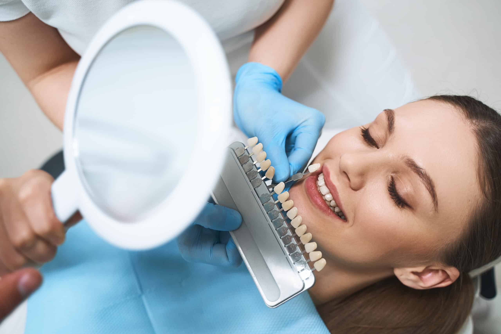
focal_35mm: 45
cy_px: 167
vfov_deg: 29.9
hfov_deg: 43.6
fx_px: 626
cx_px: 250
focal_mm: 45
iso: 200
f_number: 2.8
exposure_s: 1/125
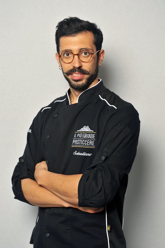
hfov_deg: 20.6
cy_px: 124
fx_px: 455
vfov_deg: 30.5
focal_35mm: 66
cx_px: 82
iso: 250
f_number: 5.6
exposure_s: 1/160
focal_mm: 66
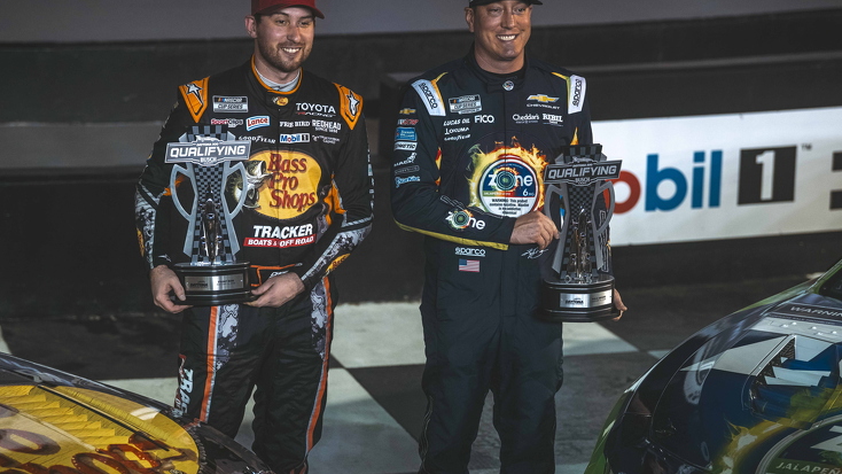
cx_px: 436
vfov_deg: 8.3
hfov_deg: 14.6
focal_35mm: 147
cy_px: 250
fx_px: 3282
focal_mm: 130
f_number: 2.8
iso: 800
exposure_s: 1/200
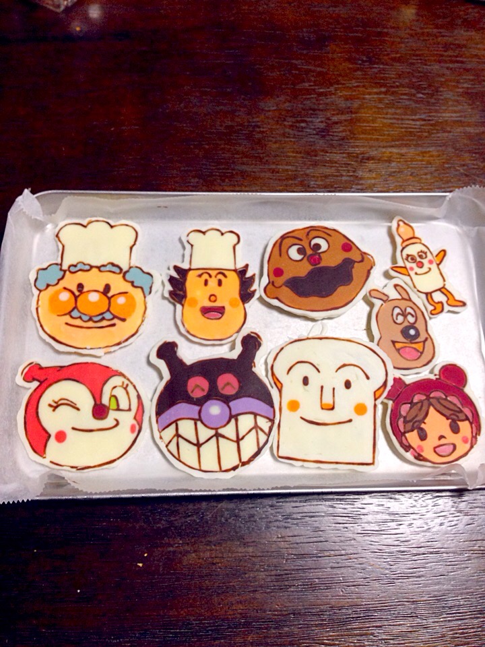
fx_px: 616
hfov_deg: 42.9
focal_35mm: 33
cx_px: 242
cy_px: 324
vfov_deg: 55.4
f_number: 2.4
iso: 100
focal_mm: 4.12
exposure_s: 1/20
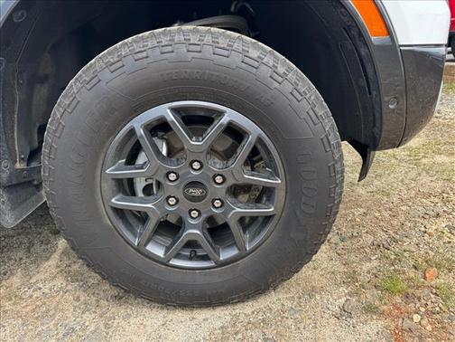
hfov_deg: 71.6
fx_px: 315
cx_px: 228
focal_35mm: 24
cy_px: 171
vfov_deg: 56.8
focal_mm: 6.76
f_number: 1.78
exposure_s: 1/864
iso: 80
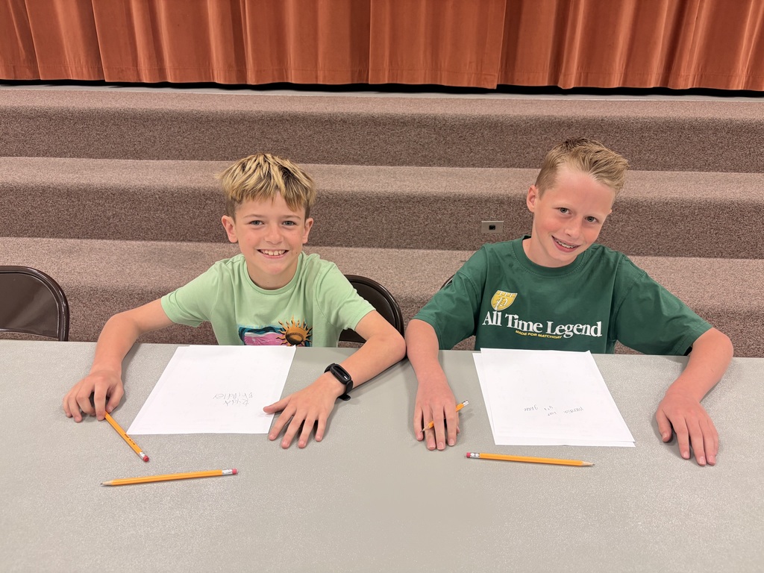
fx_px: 574
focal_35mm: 26
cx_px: 382
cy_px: 286
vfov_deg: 53.1
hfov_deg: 67.3
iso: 100
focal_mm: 5.96
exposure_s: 1/60
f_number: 1.6
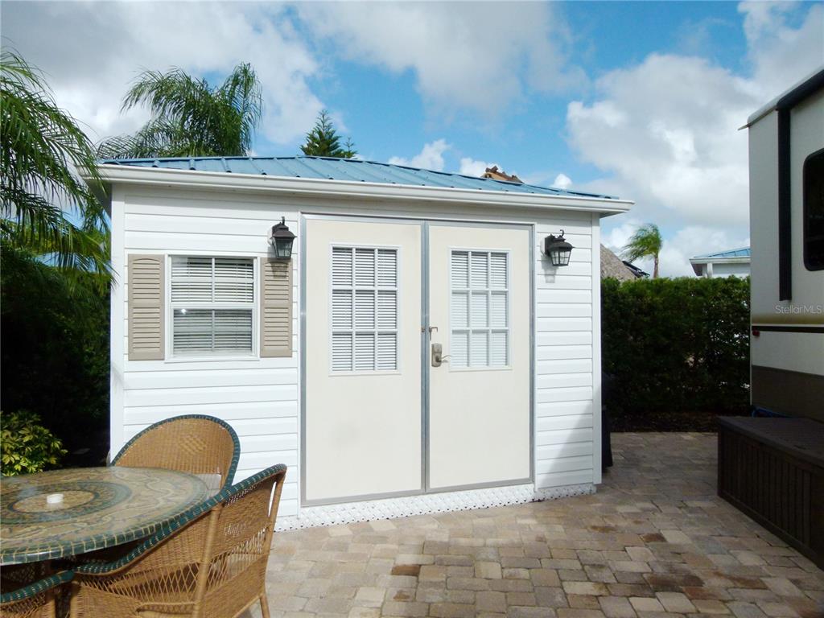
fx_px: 595
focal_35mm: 25
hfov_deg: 69.4
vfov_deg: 54.9
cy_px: 309
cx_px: 412
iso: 100
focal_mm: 4.5
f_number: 4.5
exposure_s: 1/1600
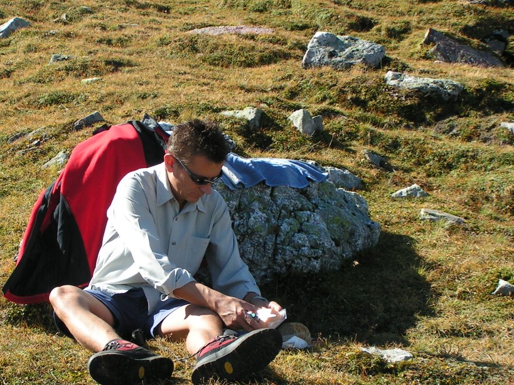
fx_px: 1336
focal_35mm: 90
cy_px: 227
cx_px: 201
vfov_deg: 16.4
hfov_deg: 21.7
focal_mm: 11
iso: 50
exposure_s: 1/320
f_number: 5
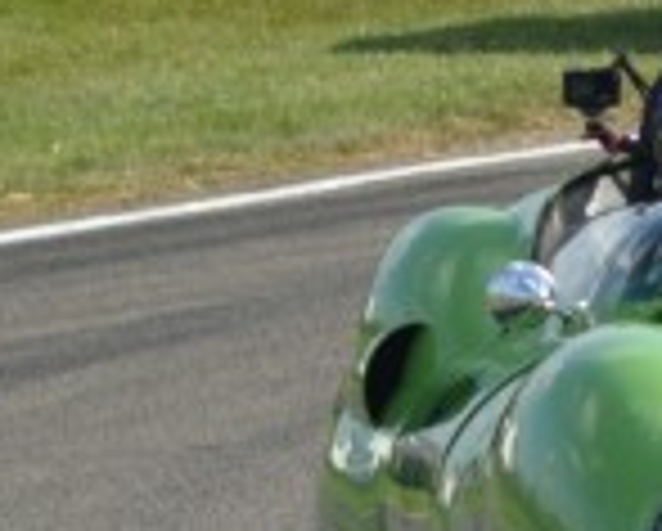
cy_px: 304
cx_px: 1265
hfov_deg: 1.7
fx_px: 21644
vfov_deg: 1.4
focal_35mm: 1103
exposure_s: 1/500
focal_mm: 165
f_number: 11
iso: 400
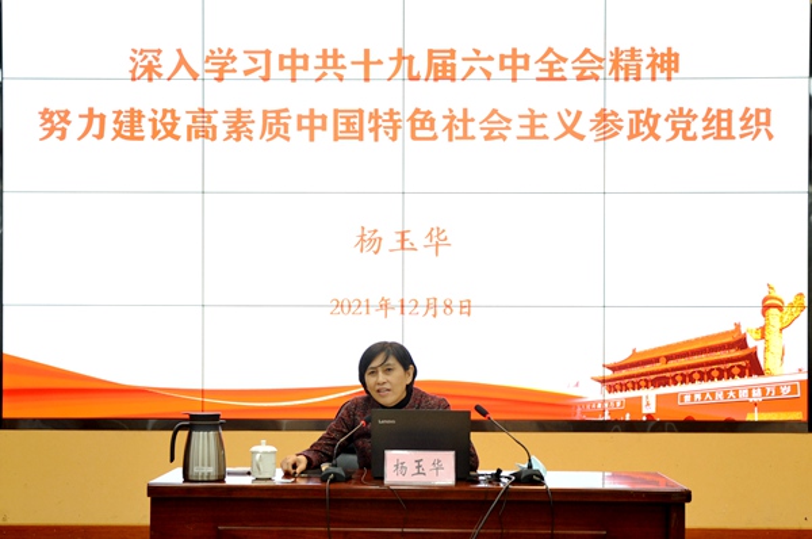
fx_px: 946
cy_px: 270
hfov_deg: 46.5
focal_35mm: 42
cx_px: 406
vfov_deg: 31.8
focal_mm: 42
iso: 1000
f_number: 4
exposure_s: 1/60
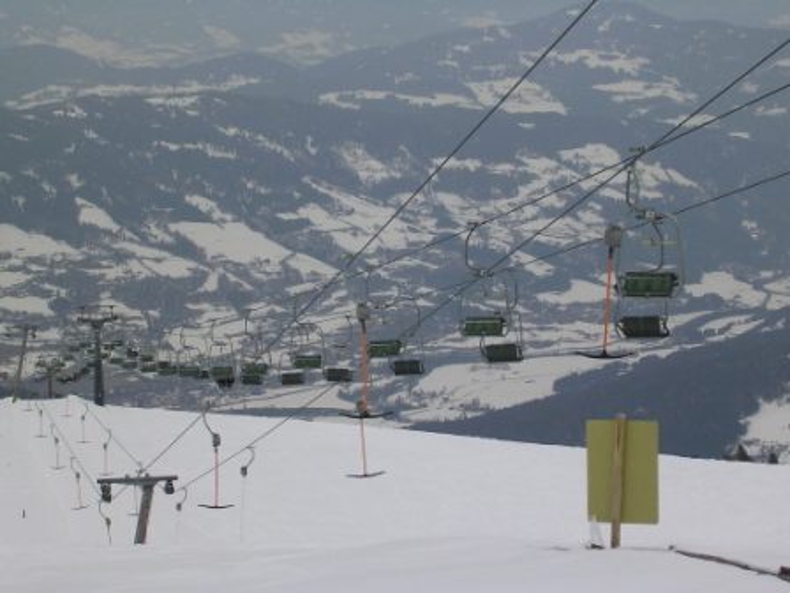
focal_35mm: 110
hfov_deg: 17.9
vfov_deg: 13.5
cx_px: 395
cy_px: 296
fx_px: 2510
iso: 50
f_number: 4.8
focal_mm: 16.7
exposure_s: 1/733
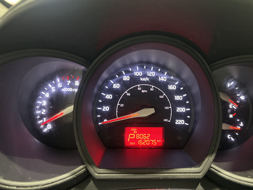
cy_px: 87
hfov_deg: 58.2
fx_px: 227
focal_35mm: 31
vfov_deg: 45.4
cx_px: 143
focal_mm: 5.7
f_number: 1.5
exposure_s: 1/30
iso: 500
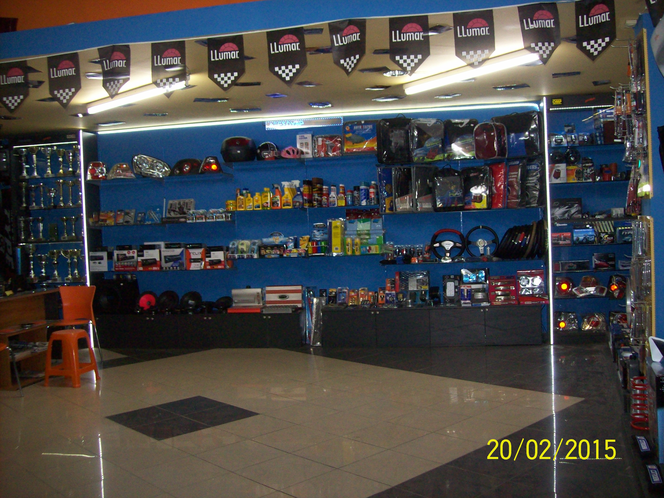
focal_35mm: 36
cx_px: 332
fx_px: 690
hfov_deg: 51.4
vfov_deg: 39.6
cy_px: 249
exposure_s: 1/64
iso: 200
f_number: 2.7
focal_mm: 6
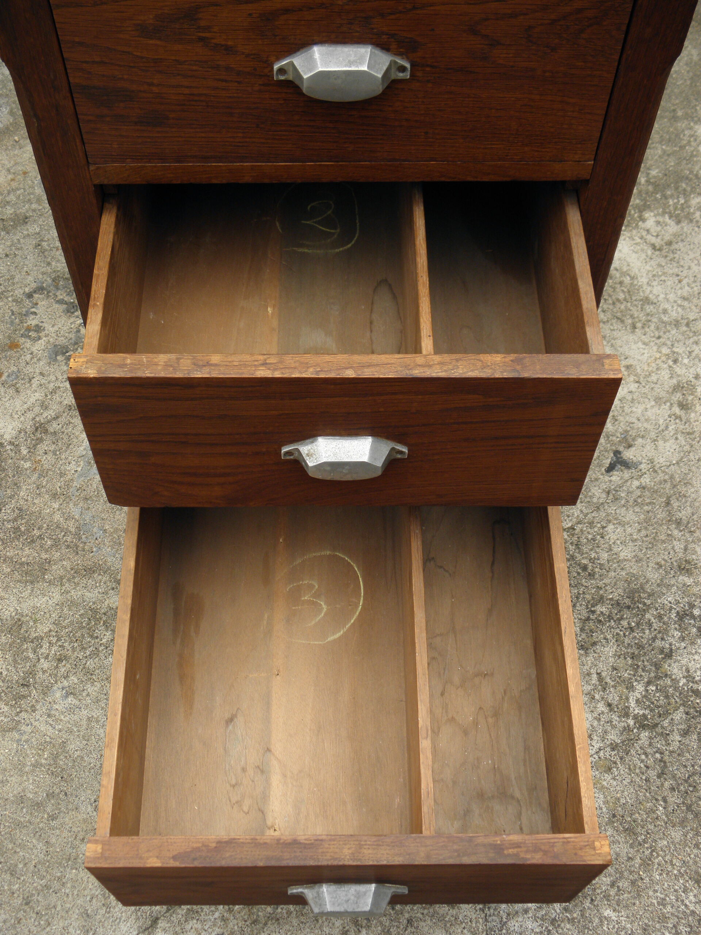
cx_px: 350
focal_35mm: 39
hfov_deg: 36.8
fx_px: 1053
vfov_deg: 47.9
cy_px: 468
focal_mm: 7.1
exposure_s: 1/125
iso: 100
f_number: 3.8
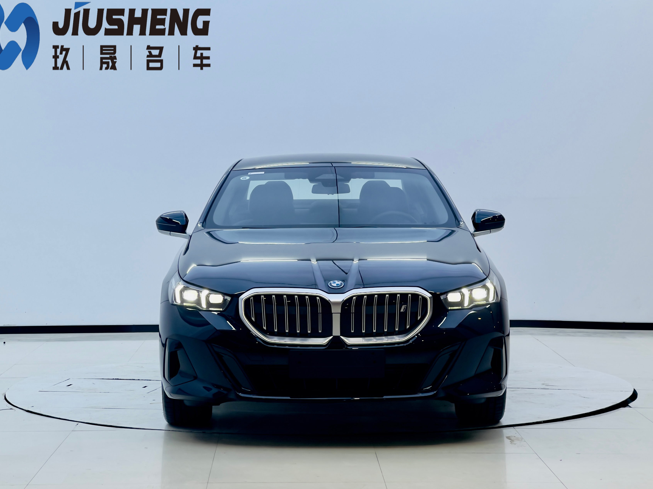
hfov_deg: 21.3
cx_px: 340
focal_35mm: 92
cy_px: 248
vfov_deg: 16.1
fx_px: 1735
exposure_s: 1/152
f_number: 2.8
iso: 32
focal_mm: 9
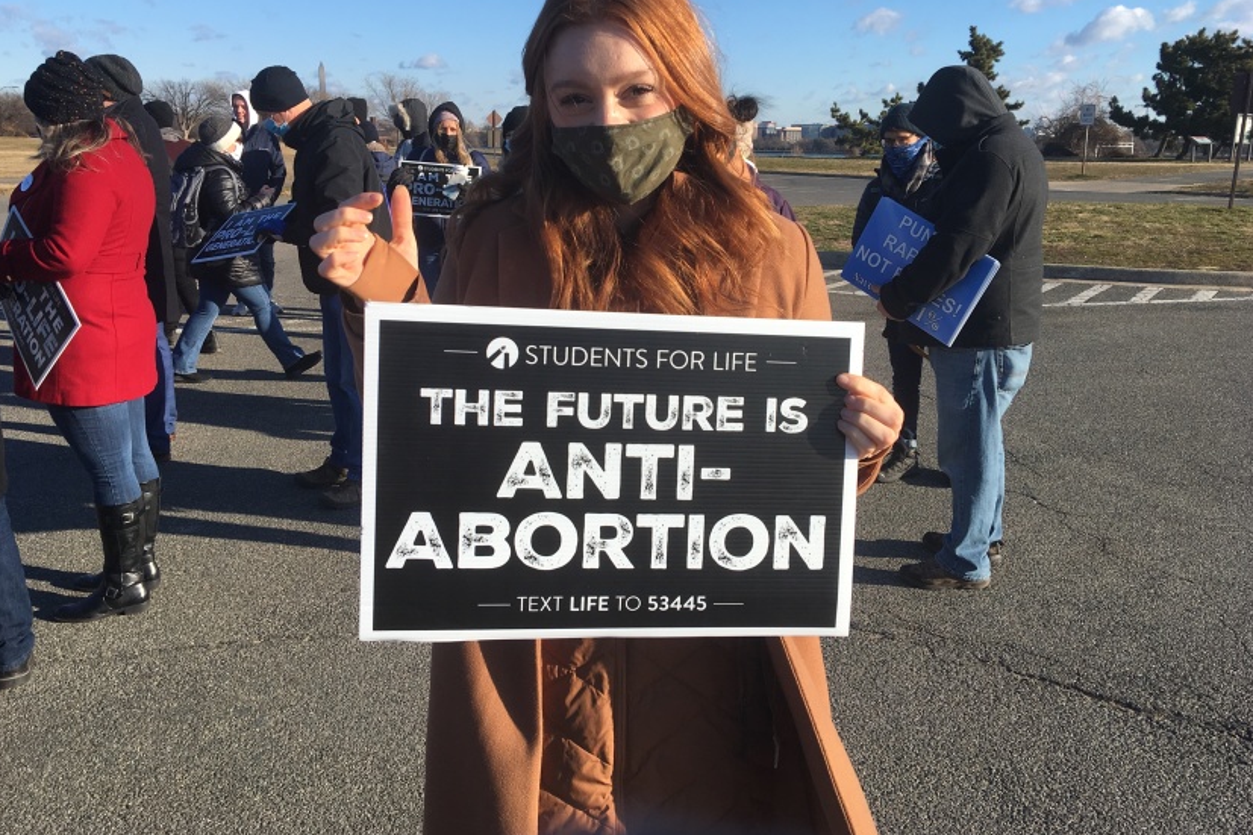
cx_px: 639
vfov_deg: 42.3
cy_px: 380
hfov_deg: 60.3
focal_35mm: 31
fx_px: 1079
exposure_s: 1/1131
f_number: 2.2
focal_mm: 4.15
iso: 25
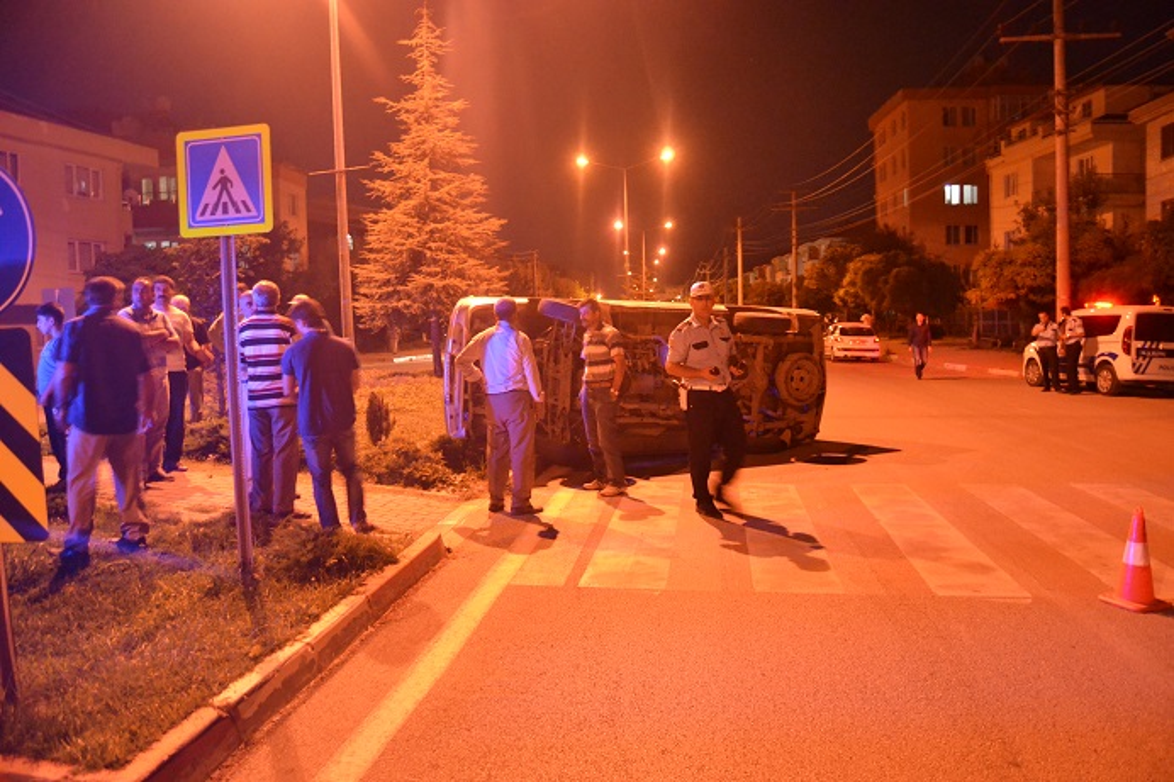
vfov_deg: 47.9
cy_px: 391
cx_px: 587
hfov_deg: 67.4
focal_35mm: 27
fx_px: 880
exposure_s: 1/10
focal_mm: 18
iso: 3200
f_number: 3.5
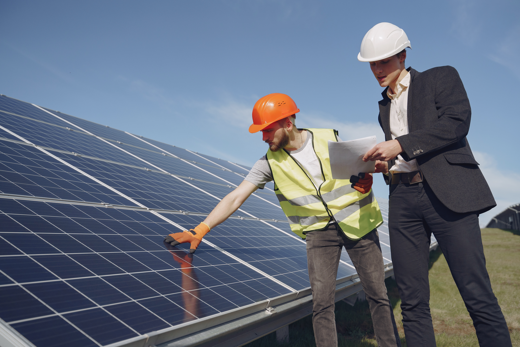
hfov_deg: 54.4
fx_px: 506
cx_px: 260
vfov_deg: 37.9
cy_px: 174
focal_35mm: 35
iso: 500
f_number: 3.5
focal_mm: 35
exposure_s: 1/8000
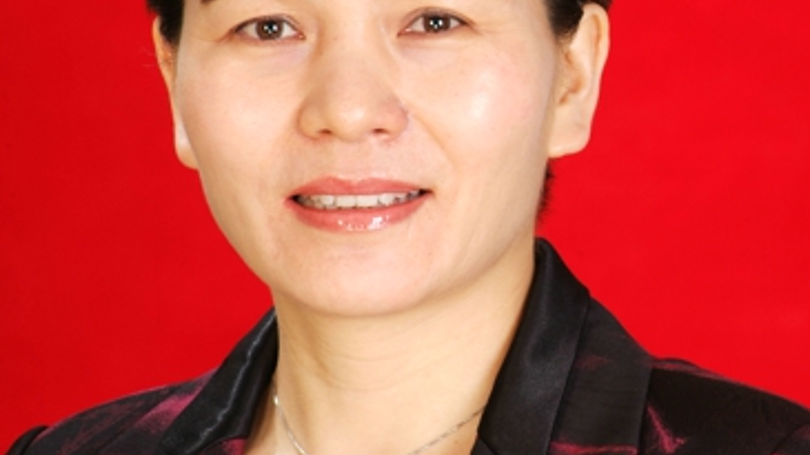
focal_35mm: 402
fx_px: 8631
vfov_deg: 3.0
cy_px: 204
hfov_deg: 5.4
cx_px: 401
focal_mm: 155
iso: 100
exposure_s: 1/125
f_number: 11
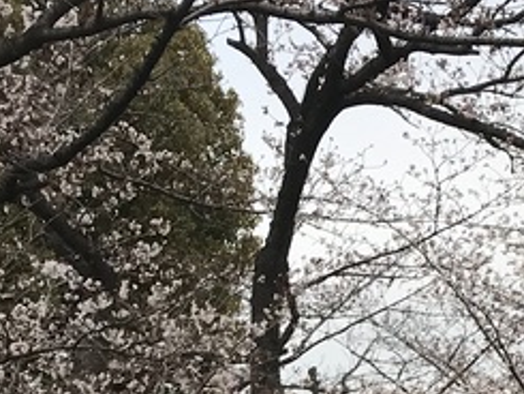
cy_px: 567
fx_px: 1772
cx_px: 528
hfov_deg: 16.5
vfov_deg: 12.2
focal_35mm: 117
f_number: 1.8
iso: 20
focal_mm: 3.99
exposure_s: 1/1953
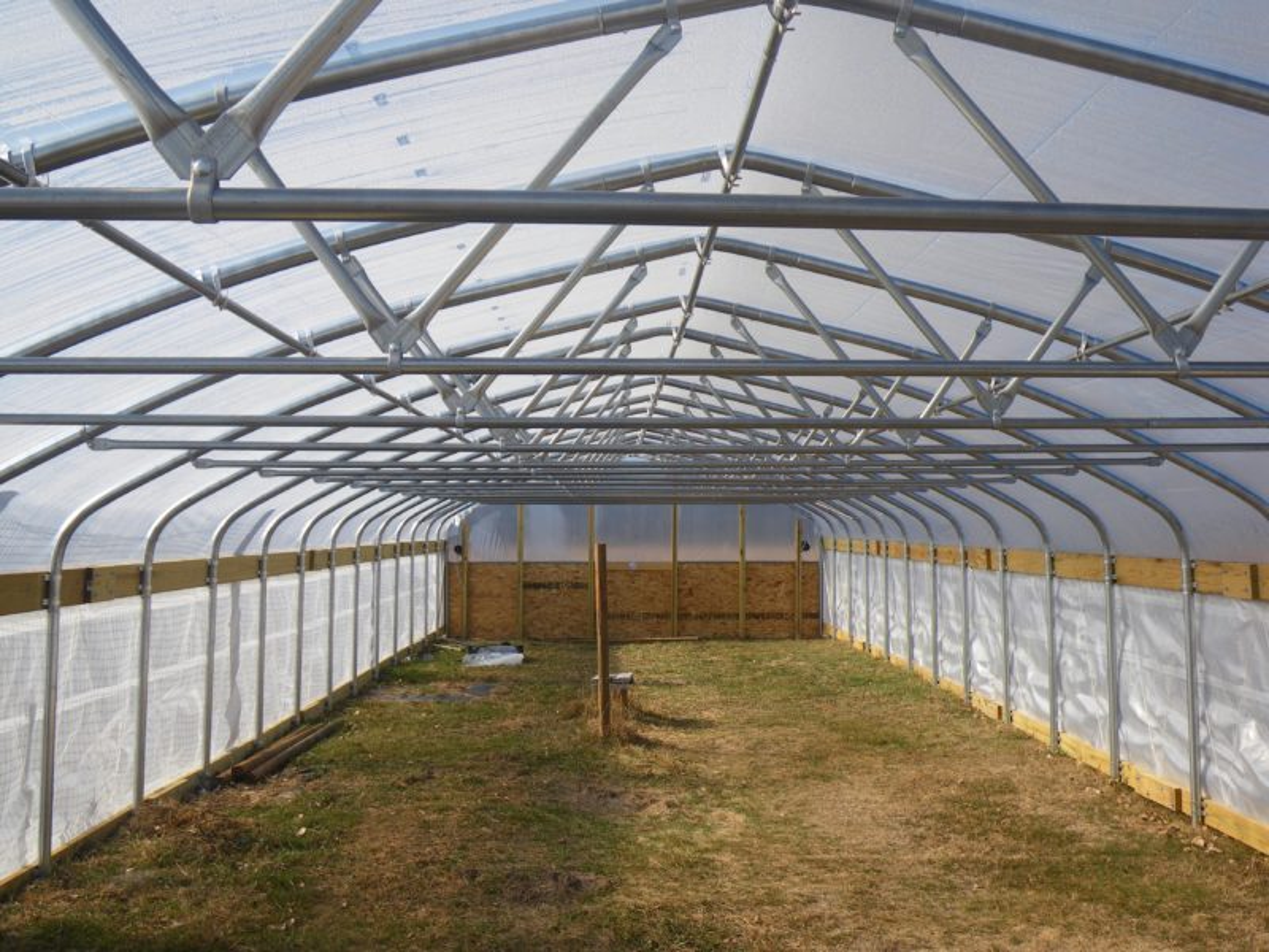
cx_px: 634
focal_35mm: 34
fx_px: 1246
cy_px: 476
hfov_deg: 54.0
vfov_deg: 41.8
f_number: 4.6
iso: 50
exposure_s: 1/250
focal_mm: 6.1
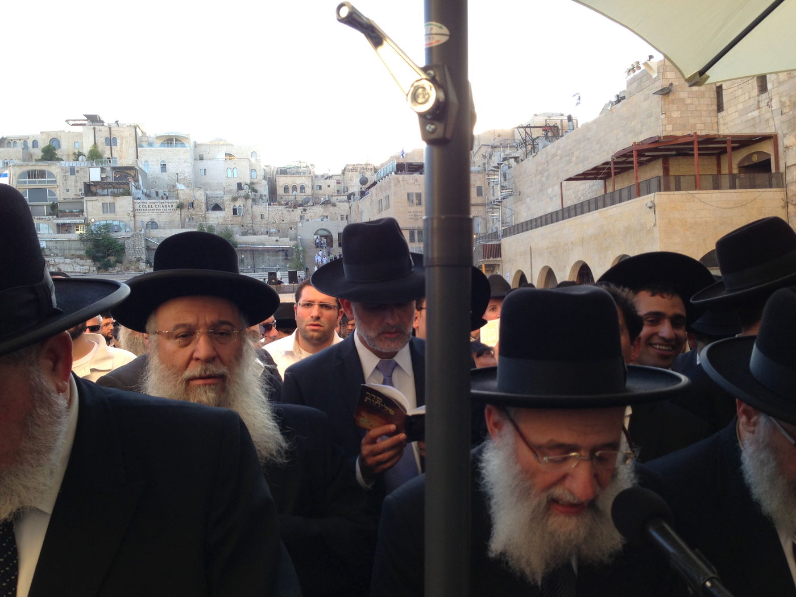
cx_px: 398
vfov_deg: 42.9
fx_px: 759
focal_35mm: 33
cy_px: 298
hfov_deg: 55.4
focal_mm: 4.13
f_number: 2.4
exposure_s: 1/164
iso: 50
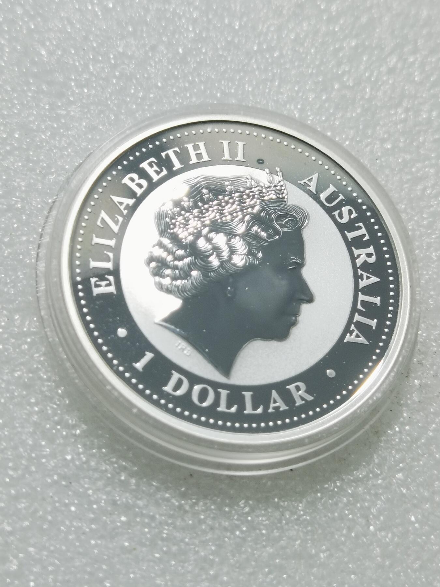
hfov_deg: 22.9
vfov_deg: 30.3
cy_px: 294
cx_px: 220
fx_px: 1085
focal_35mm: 64
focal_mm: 6.67
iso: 64
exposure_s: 1/100
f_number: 1.9
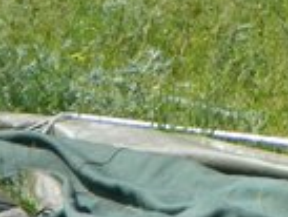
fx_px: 4072
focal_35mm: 489
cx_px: 643
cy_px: -238
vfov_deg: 3.0
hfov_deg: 4.0
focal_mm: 18.6
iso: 80
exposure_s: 1/640
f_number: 4.5
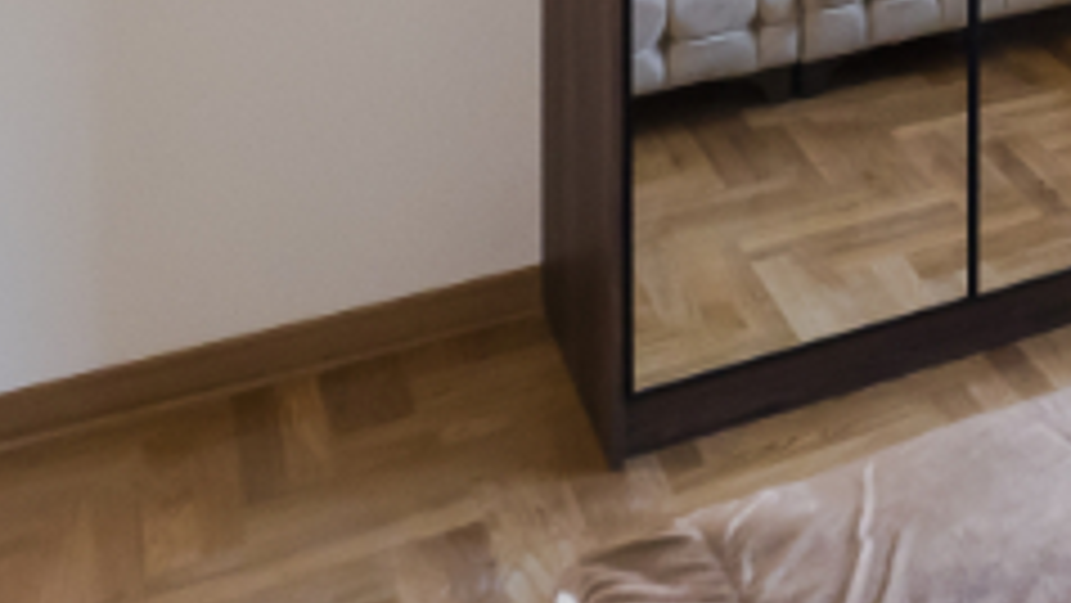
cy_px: -630
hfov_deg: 26.6
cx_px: 1467
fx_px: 1818
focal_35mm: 64
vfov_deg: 15.0
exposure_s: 1/60
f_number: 4
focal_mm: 7
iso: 400
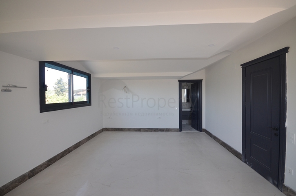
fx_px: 123
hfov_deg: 100.5
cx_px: 148
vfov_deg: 77.1
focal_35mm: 15
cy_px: 98
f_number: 7.1
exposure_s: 1/100
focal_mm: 10
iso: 400
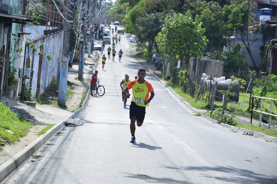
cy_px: 92
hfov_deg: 16.8
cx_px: 138
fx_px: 939
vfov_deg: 11.2
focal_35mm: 122
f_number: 5.6
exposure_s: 1/200
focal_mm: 122
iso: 100
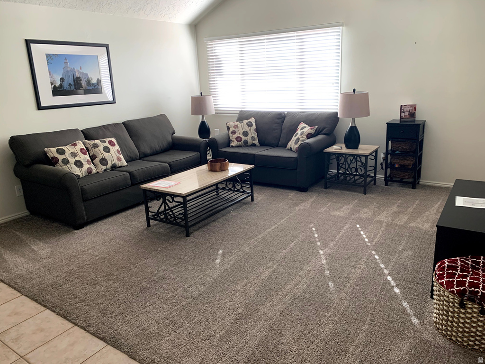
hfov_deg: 67.3
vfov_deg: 53.1
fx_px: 364
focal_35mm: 26
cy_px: 182
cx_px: 242
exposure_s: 1/100
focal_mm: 4.25
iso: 100
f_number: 1.8
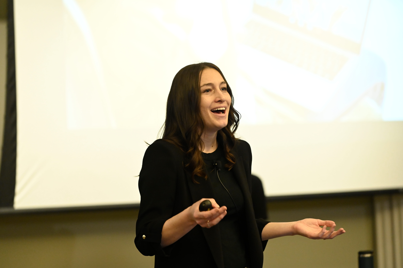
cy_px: 134
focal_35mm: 130
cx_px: 202
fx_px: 1454
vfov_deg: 10.5
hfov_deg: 15.8
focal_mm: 130
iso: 5000
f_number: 4
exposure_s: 1/200
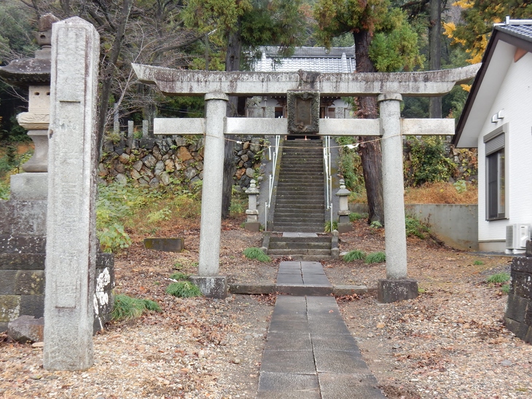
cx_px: 266
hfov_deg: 43.8
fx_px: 661
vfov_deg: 33.6
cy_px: 200
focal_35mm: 43
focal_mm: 7.6
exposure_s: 1/100
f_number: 4.2
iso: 125
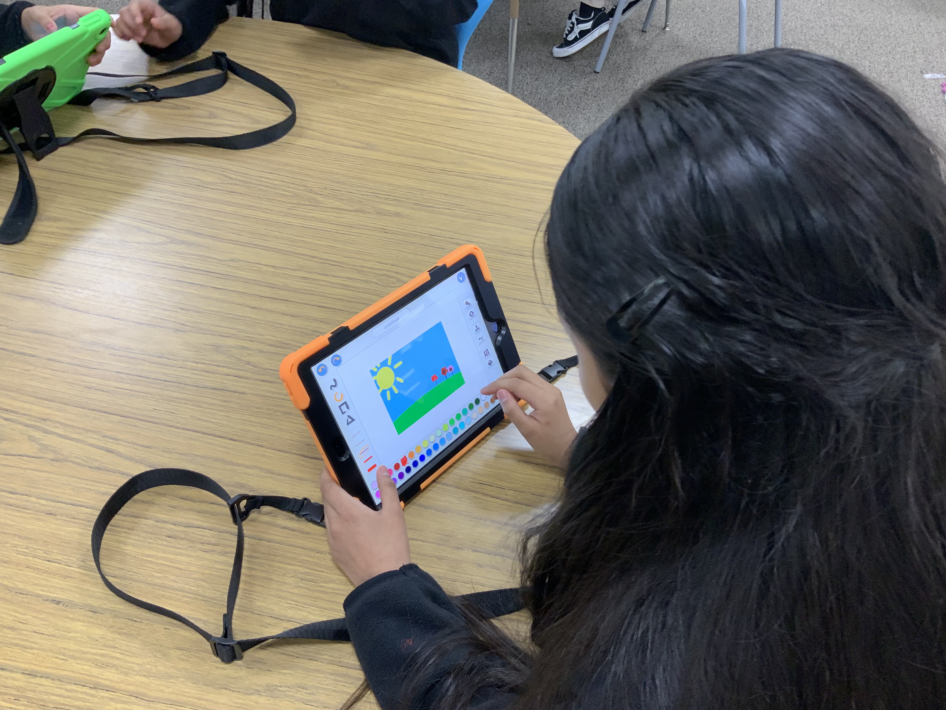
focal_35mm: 29
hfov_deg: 61.7
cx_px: 473
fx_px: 793
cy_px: 355
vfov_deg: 48.2
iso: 100
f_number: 1.8
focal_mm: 3
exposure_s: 1/60
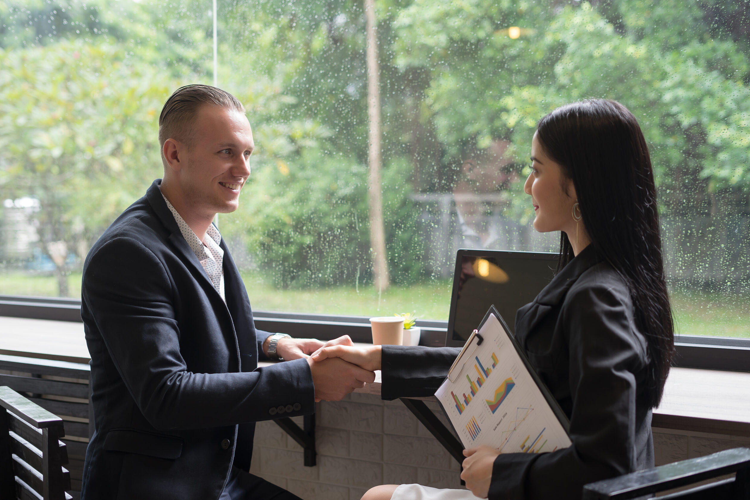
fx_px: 1063
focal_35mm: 51
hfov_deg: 38.9
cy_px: 247
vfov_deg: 26.5
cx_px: 370
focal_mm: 50
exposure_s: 1/125
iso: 200
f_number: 2.8
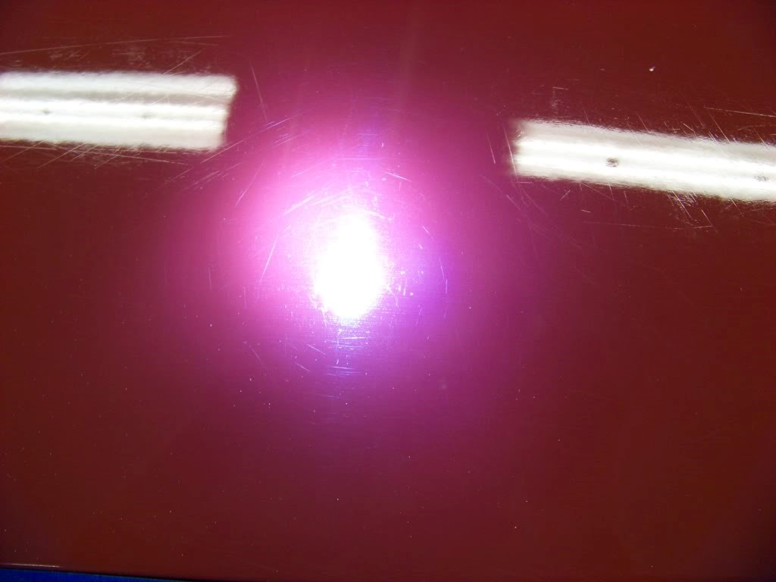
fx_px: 807
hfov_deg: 51.4
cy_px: 291
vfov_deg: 39.7
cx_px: 388
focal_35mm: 36
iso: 100
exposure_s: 1/30
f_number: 2.8
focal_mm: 5.9
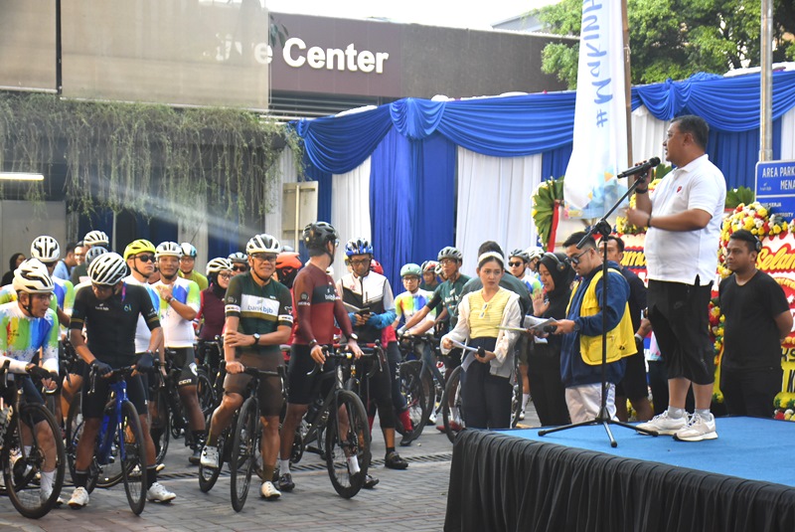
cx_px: 398
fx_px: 1392
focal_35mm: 63
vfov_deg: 21.6
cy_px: 266
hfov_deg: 31.9
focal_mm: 42
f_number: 4.5
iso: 1400
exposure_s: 1/60
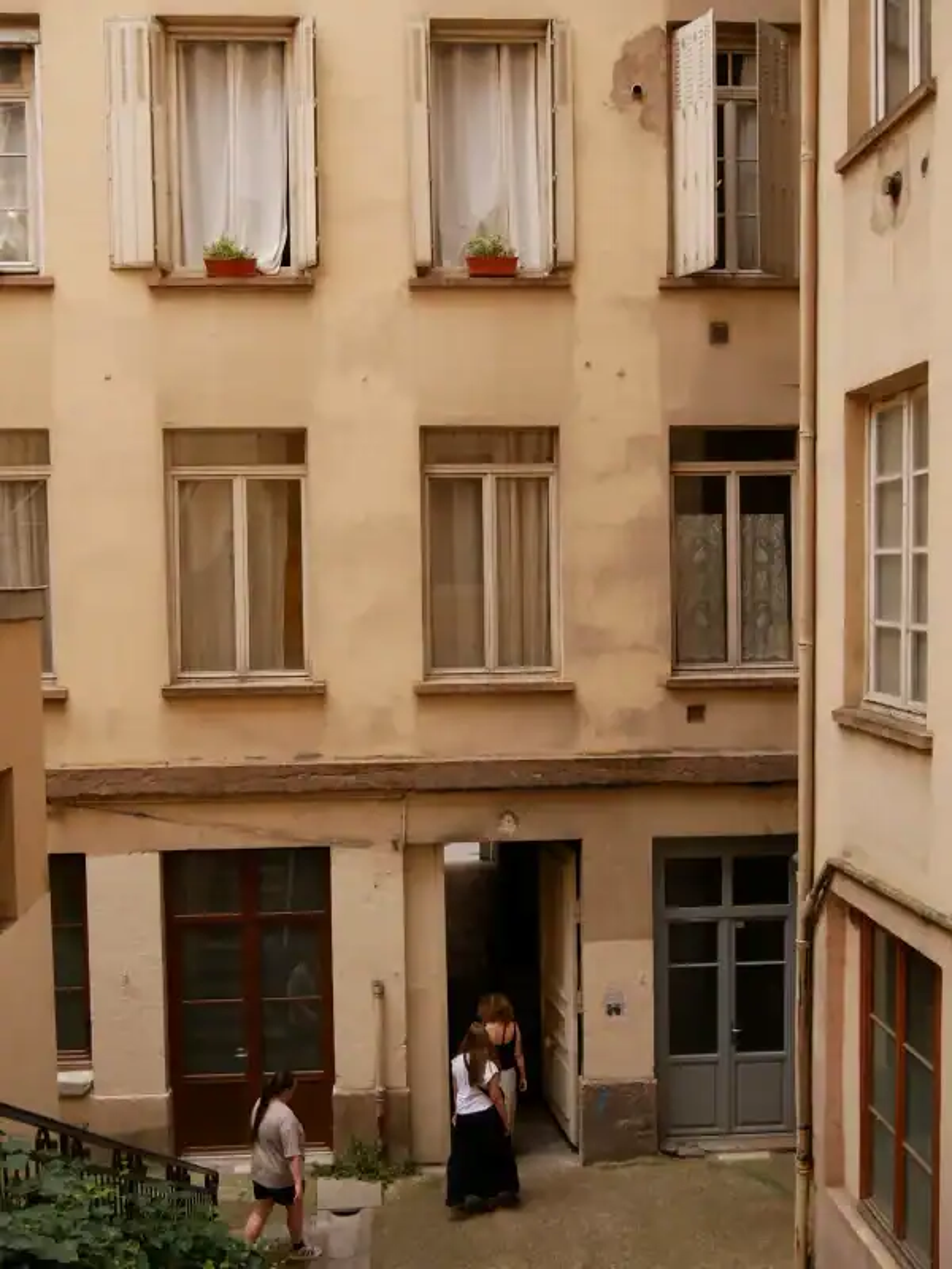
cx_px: 476
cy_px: 634
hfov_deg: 41.8
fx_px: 1247
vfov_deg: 54.0
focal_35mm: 34
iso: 800
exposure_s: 1/640
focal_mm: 17
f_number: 4
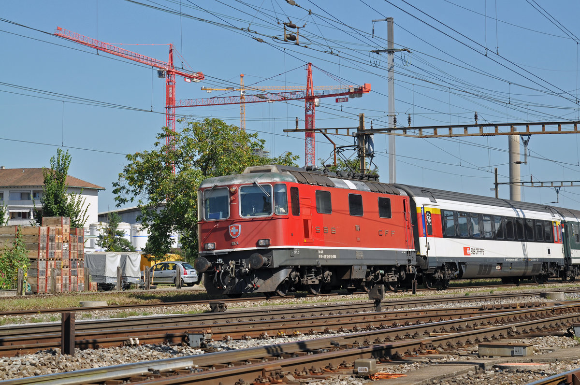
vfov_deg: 13.0
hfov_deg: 19.5
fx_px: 1690
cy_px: 192
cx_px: 290
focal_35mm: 105
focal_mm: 70
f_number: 5
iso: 200
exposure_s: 1/1000
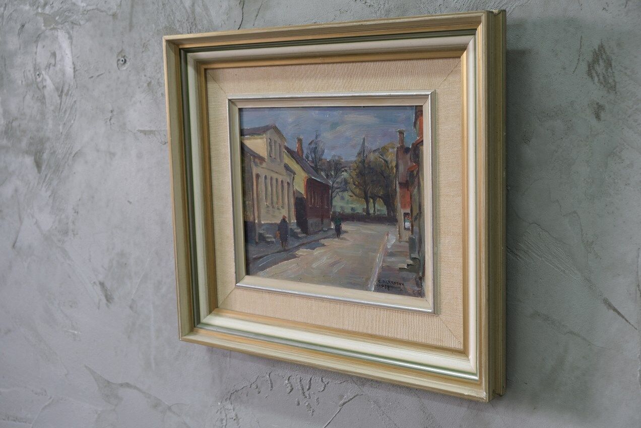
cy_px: 214
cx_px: 320
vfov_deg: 28.6
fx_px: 837
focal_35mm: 47
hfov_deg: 41.9
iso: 800
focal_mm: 31.5
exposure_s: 1/45
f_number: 4.5
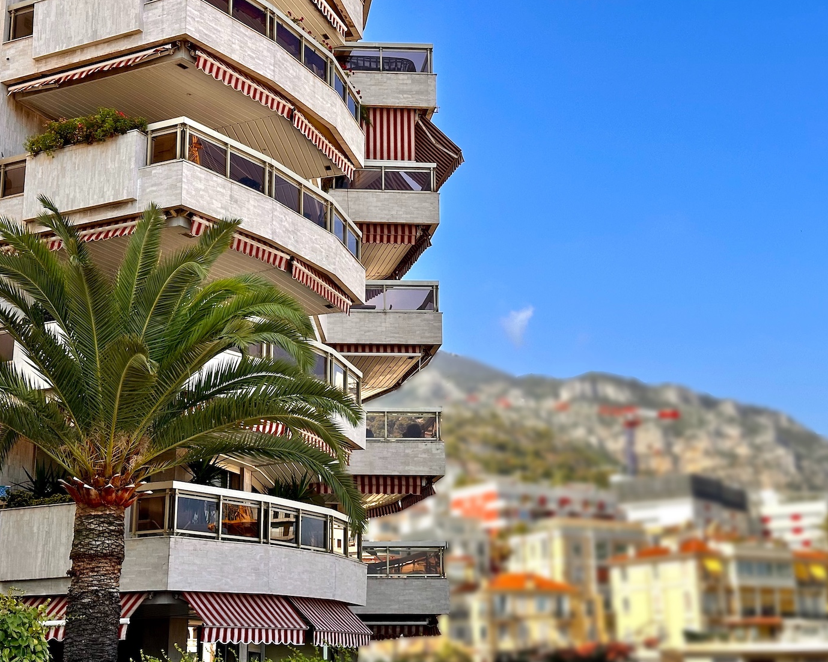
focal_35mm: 51
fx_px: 1250
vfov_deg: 29.7
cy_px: 329
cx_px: 391
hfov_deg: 36.7
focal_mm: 6.86
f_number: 1.78
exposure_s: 1/2732
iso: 64
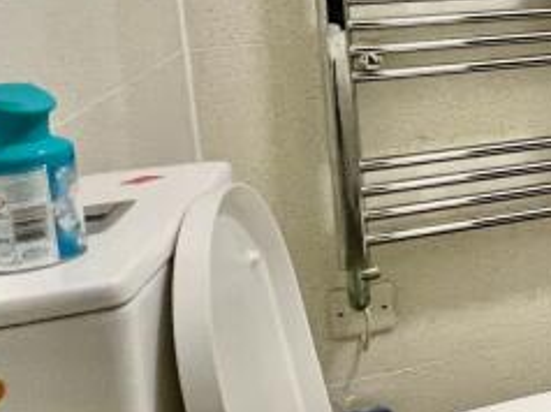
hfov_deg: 19.7
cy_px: -28
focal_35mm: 56
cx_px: 1083
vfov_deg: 24.5
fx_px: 890
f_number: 1.8
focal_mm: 1.57
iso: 160
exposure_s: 1/50
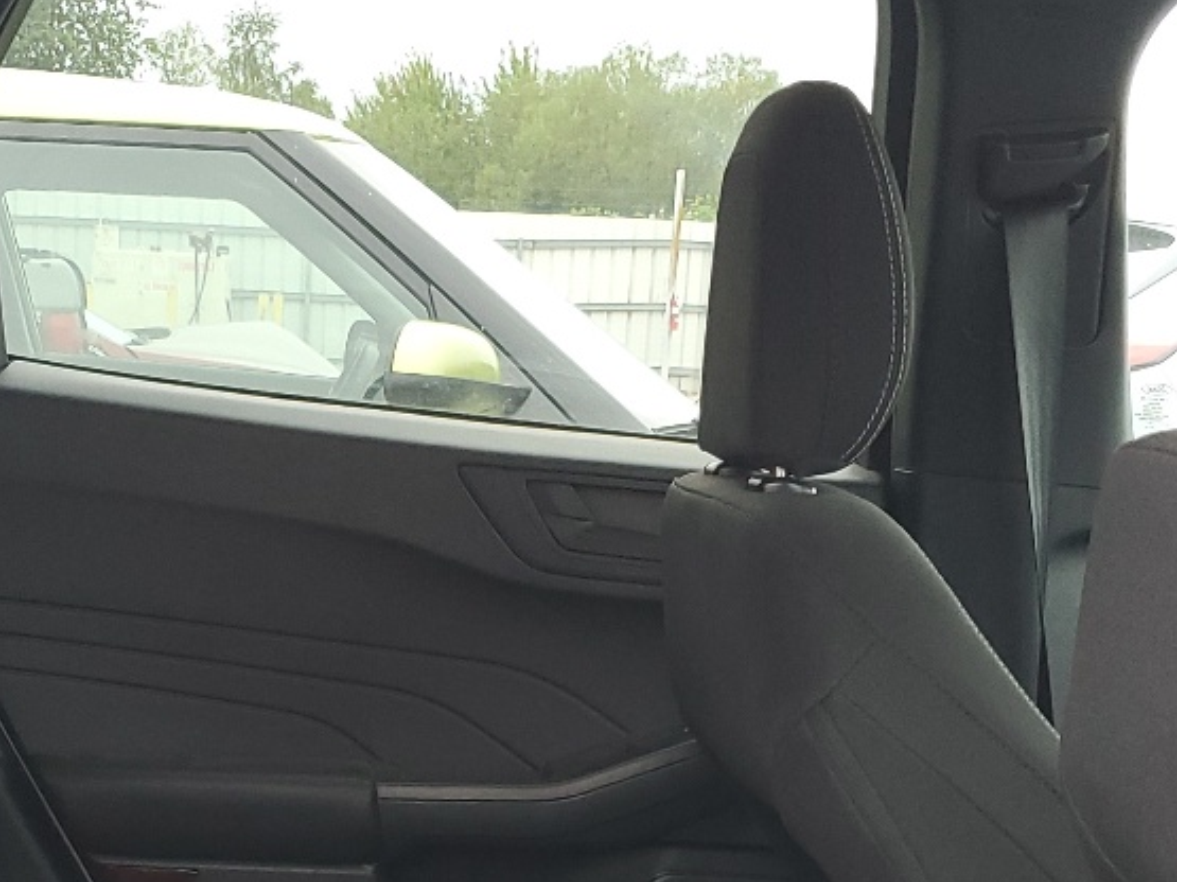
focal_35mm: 75
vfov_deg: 18.6
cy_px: 1060
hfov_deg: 25.9
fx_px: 2550
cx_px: 467
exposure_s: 1/120
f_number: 1.5
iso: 83
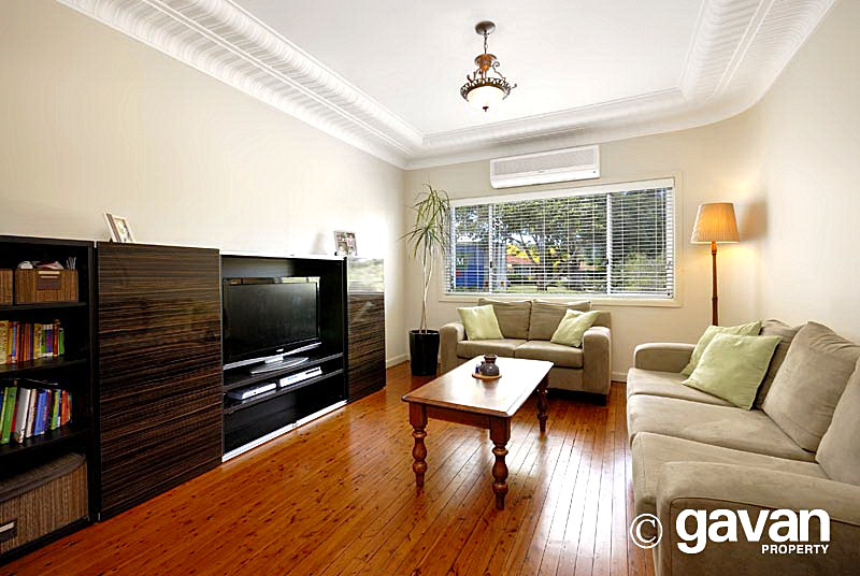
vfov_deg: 77.5
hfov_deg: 100.3
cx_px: 430
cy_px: 288
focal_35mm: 15
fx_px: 359
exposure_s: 1/2
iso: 100
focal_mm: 10
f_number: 7.1
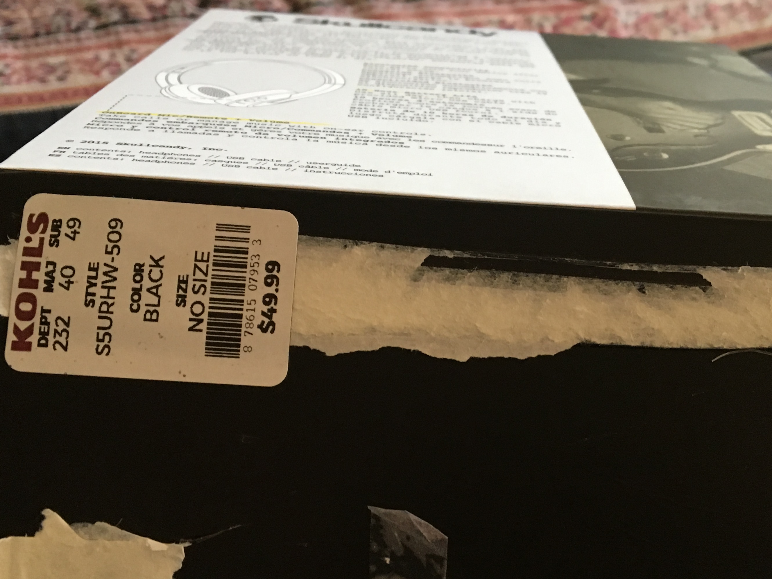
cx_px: 451
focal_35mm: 44
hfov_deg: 42.8
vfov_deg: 32.8
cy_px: 348
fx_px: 981
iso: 200
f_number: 2.2
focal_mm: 4.15
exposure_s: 1/20
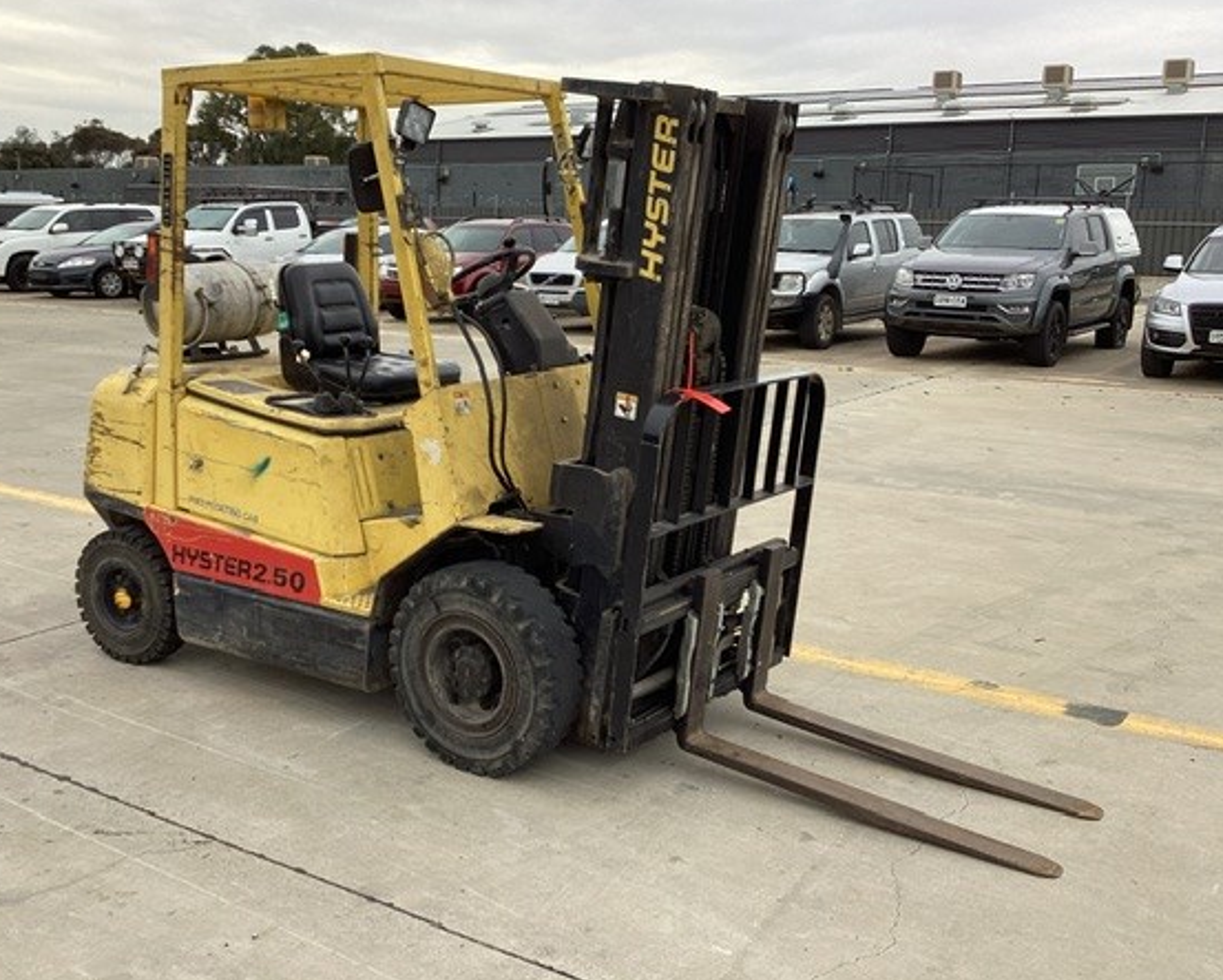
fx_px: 1268
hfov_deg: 51.5
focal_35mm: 35
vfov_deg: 42.2
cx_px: 568
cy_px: 465
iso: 25
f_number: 2.4
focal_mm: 3.3
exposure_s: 1/180
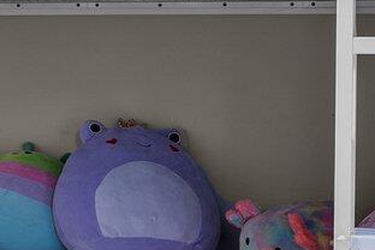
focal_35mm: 105
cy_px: 74
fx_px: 1094
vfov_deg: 13.0
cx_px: 106
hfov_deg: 19.4
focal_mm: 16
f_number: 8
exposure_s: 1/1.25
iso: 400
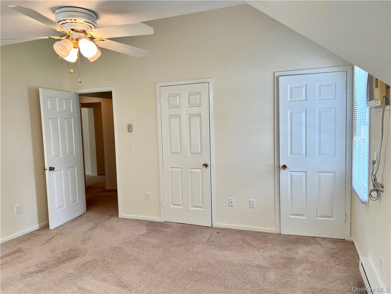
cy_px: 147
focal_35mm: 26
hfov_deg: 67.3
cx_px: 196
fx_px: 294
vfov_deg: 53.1
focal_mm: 5.7
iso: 64
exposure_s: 1/131
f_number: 1.5
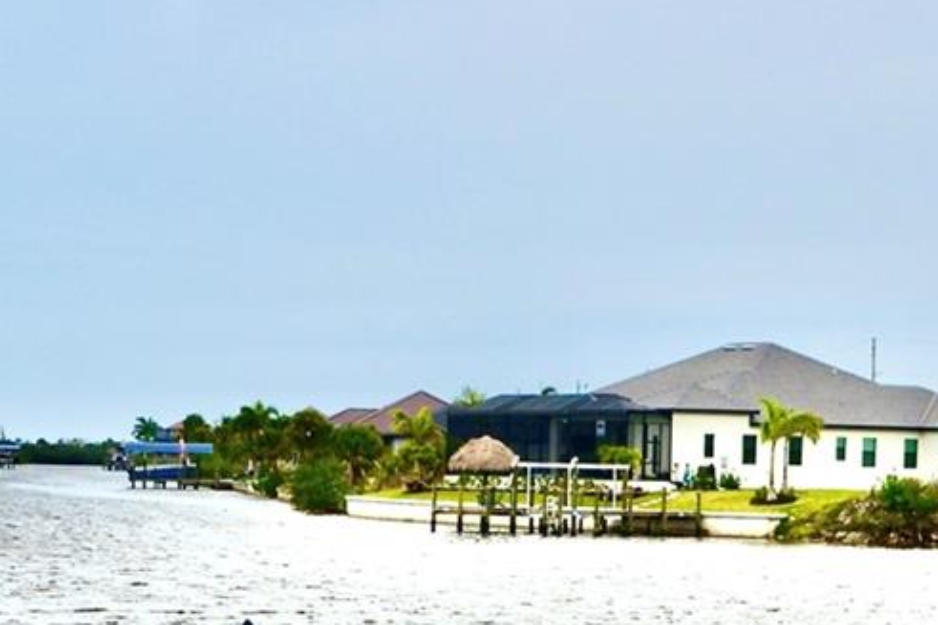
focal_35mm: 137
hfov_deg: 15.0
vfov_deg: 9.9
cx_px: 334
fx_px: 3568
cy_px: 585
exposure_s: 1/200
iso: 100
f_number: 7.1
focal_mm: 28
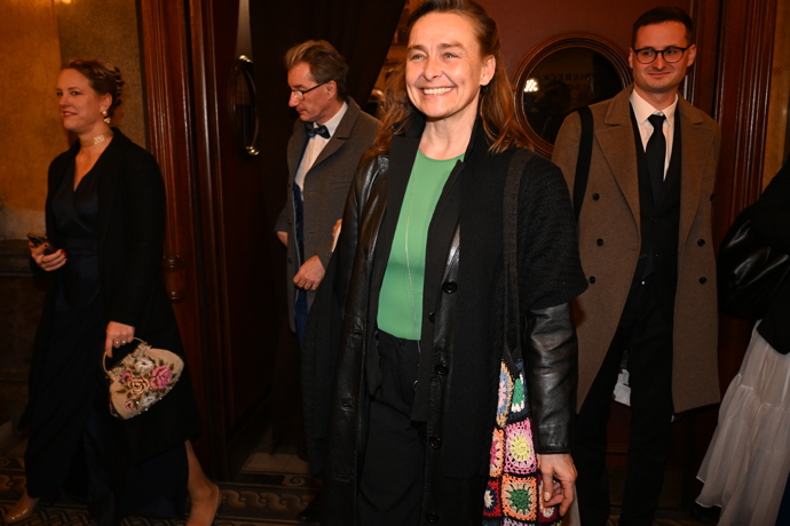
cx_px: 395
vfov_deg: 42.3
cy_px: 263
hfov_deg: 60.3
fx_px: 680
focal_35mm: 31
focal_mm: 31
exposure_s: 1/125
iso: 3200
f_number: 4.5
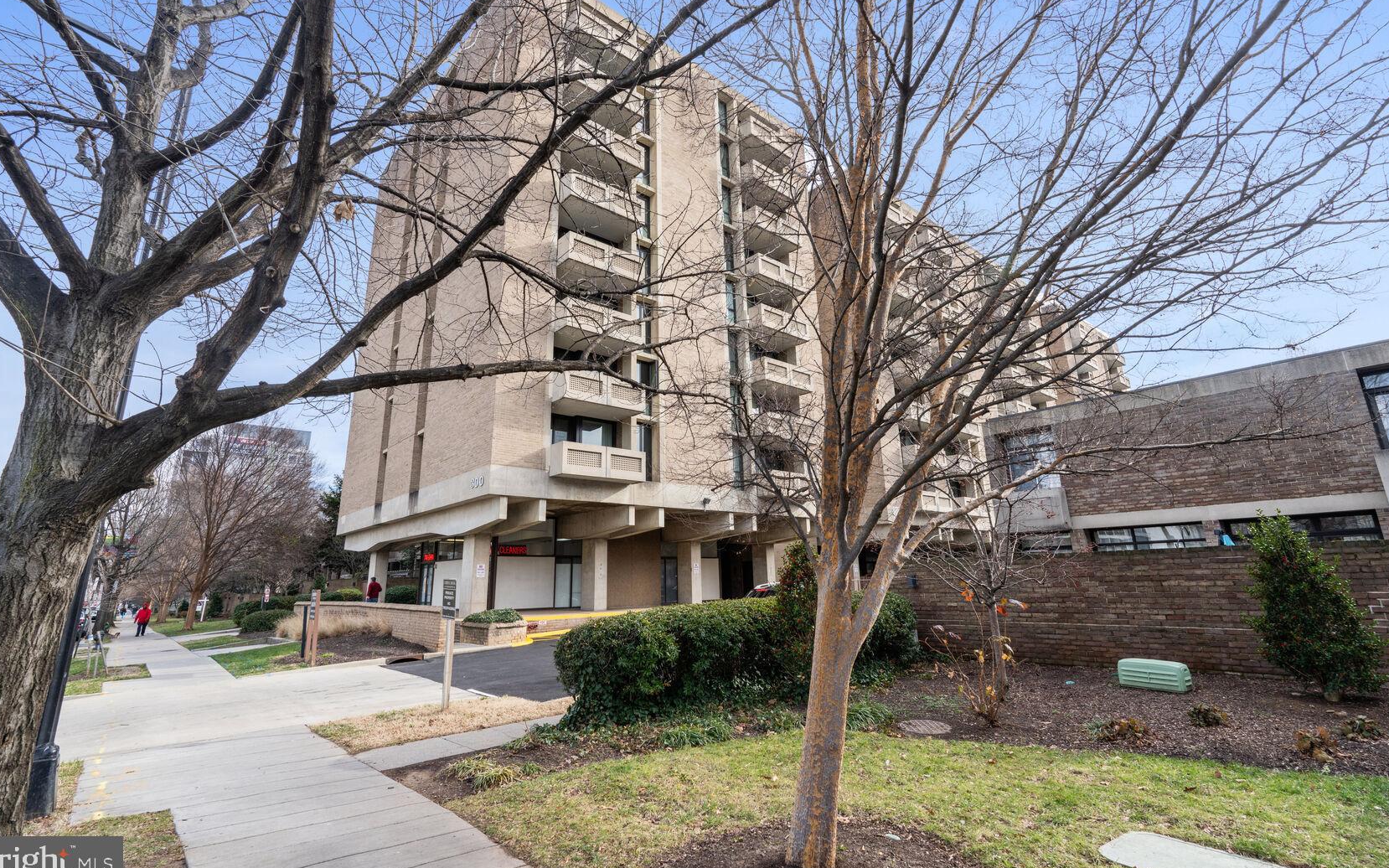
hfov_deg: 92.6
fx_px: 664
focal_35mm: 18
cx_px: 690
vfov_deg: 66.3
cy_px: 405
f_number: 8
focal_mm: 16.5
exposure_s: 1/160
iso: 200
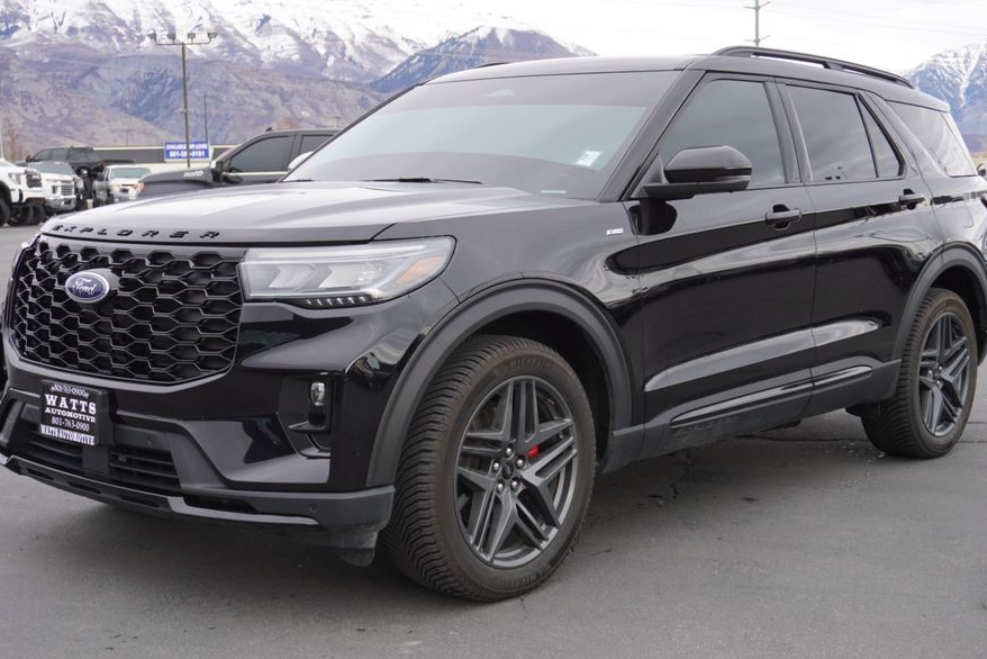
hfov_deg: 40.3
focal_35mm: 49
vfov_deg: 27.5
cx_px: 488
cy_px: 349
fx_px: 1344
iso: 100
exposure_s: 1/60
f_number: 4.5
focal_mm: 28
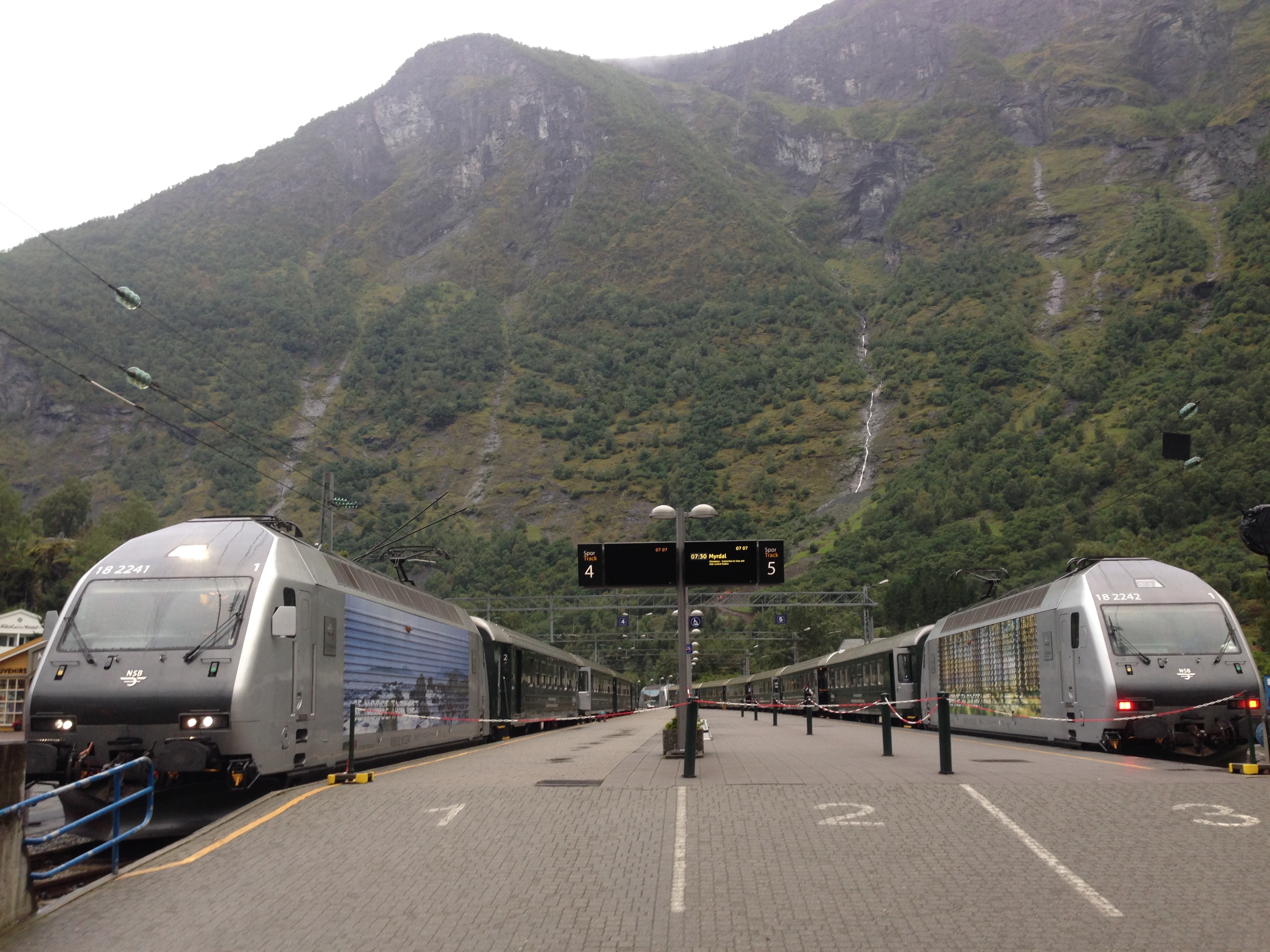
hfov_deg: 55.4
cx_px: 635
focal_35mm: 33
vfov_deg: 42.9
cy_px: 476
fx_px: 1211
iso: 50
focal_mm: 4.12
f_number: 2.4
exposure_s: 1/30
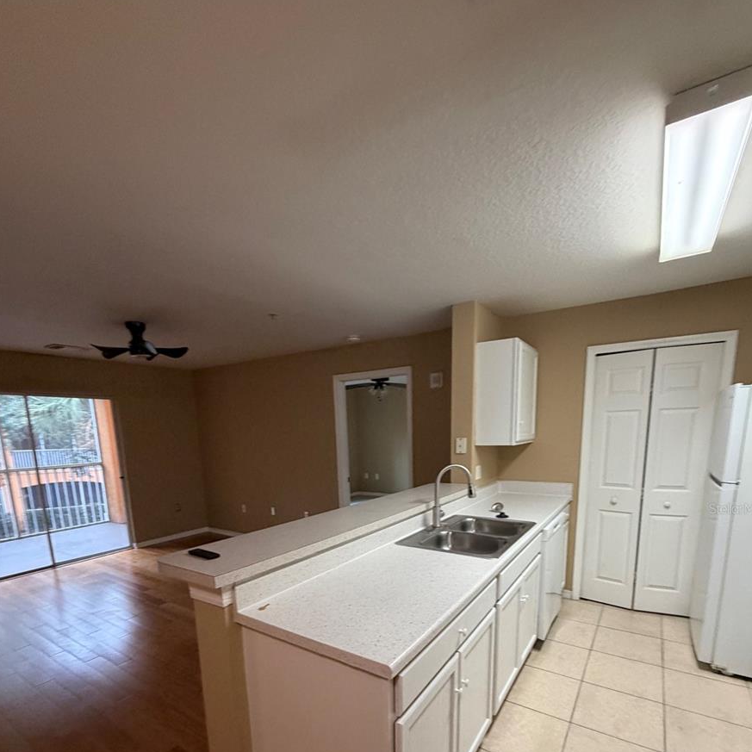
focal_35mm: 17
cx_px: 382
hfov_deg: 84.0
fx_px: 418
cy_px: 508
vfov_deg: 80.8
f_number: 2.2
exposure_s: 1/60
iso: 250
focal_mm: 2.22
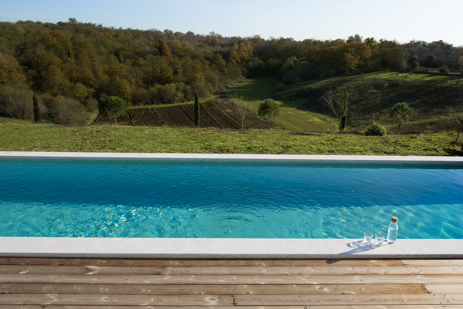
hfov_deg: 60.3
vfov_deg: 42.4
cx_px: 232
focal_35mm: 31
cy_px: 154
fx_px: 399
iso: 100
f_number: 9
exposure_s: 1/200
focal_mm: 31
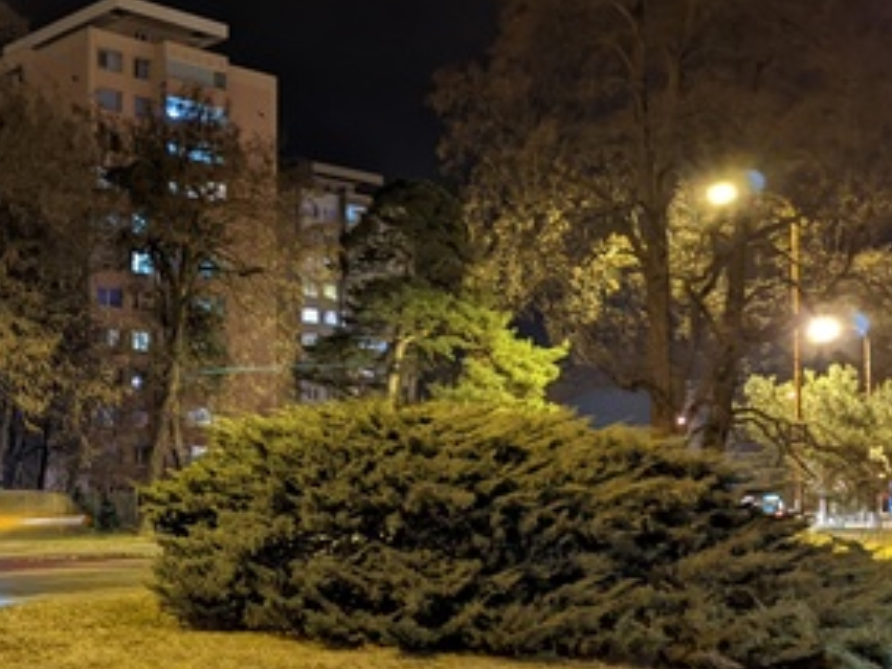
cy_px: 446
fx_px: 1340
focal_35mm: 52
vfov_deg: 27.9
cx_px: 88
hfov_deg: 34.7
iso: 640
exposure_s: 1/3
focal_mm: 6.81
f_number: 1.85
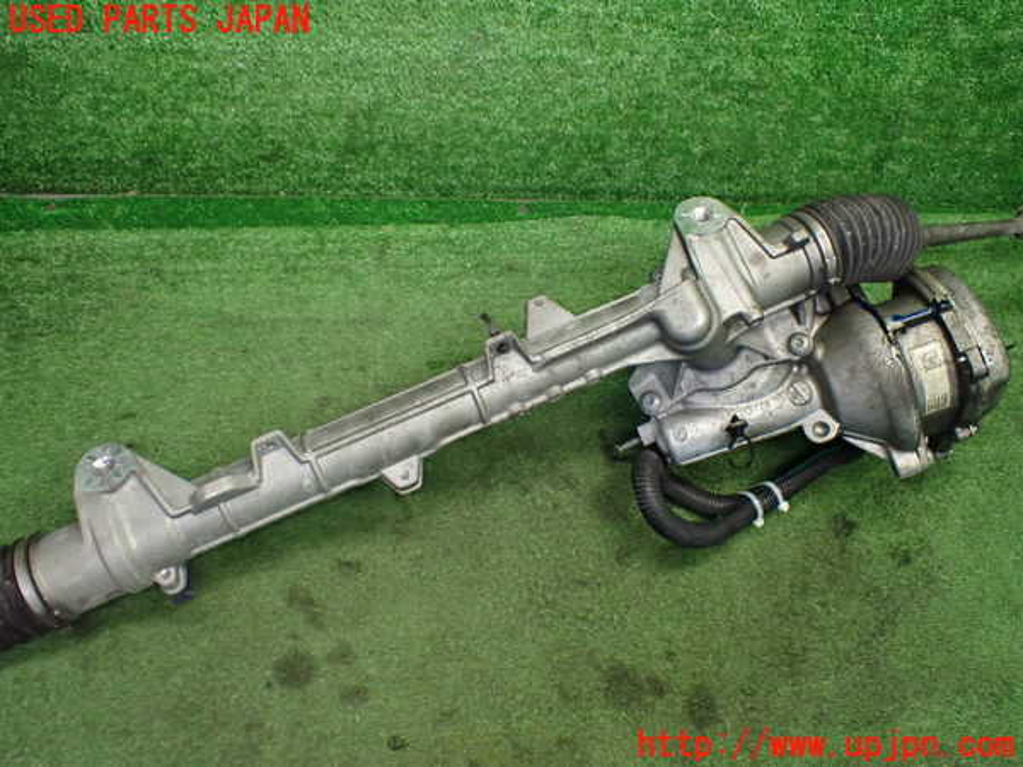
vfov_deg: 46.8
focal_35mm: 30
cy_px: 384
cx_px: 512
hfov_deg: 60.0
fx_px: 887
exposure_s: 1/125
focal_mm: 5.4
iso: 640
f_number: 2.3
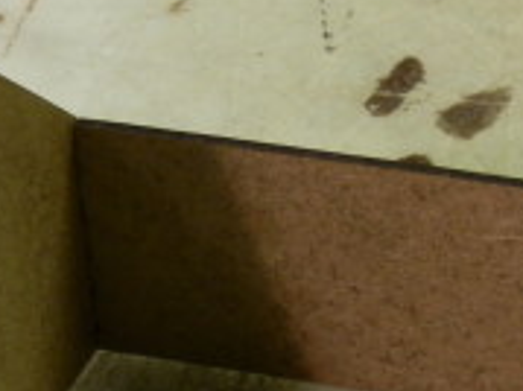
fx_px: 2763
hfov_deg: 10.7
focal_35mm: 183
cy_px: 470
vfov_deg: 8.0
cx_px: 508
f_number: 3.7
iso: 200
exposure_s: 1/15
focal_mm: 10.99
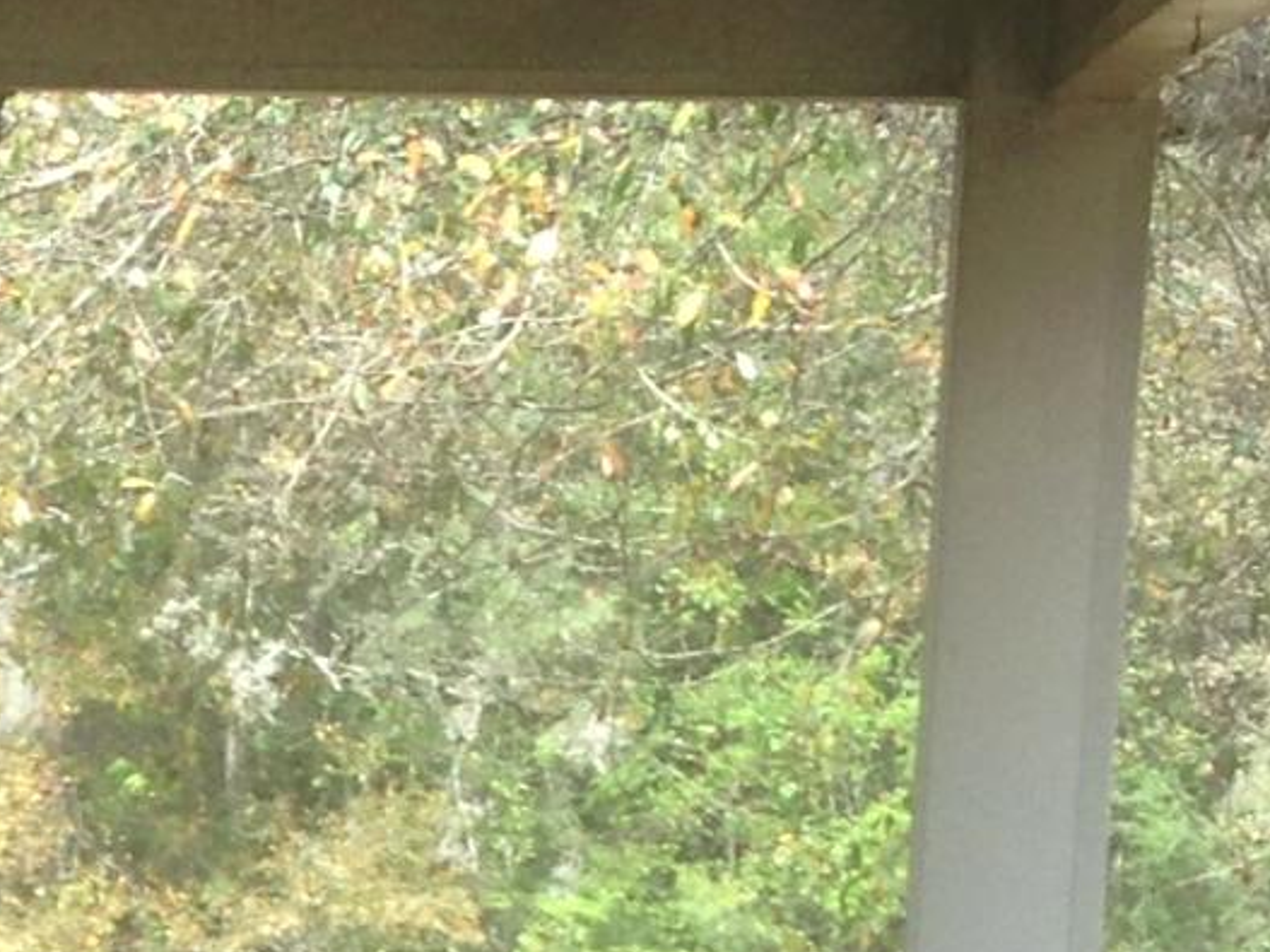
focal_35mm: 188
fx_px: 6896
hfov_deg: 10.2
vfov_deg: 7.6
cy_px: 1882
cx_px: -549
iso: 50
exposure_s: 1/266
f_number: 2.4
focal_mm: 4.12
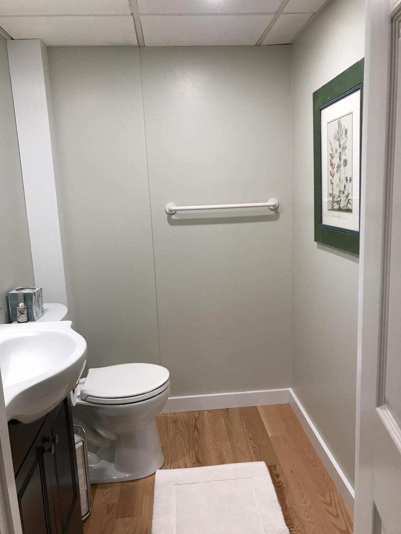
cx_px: 200
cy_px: 267
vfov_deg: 63.4
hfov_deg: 49.7
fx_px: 432
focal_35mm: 28
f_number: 1.8
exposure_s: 1/30
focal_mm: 3.99
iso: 25
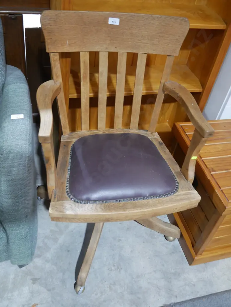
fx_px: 320
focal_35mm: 36
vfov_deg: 51.3
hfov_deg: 39.7
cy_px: 154
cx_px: 116
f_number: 4
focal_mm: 18
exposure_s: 1/60
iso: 1600
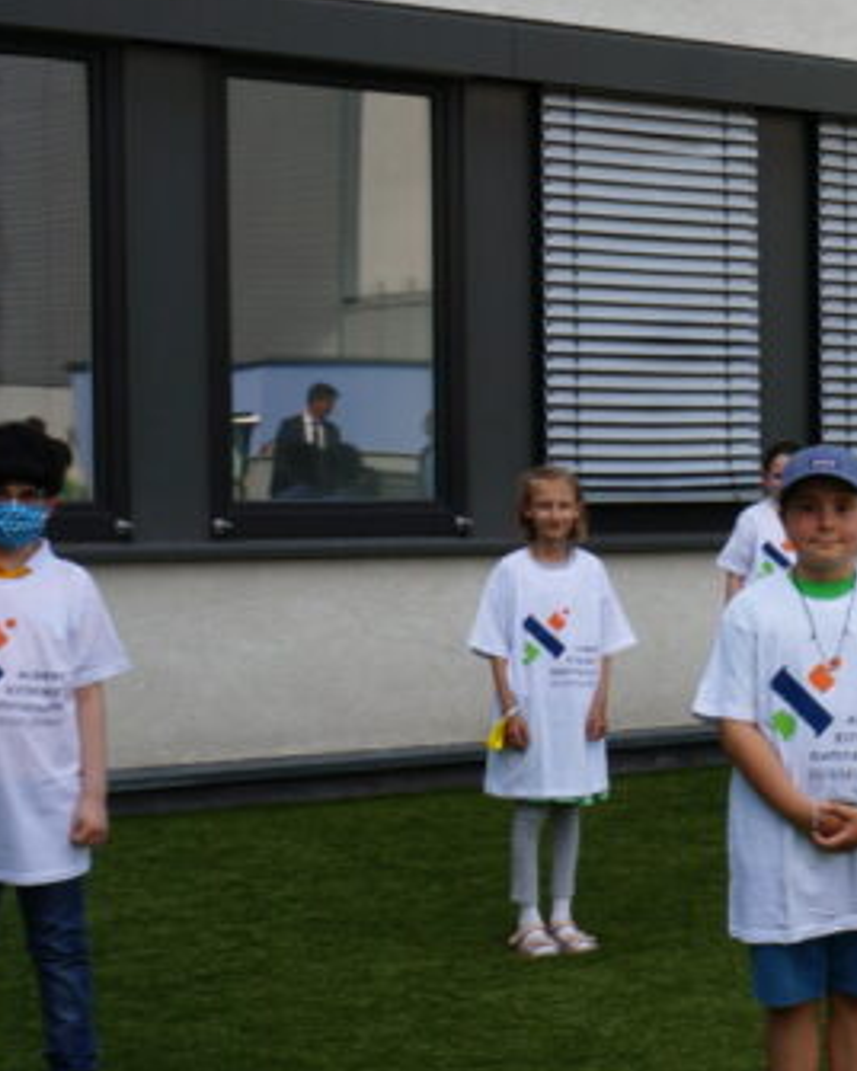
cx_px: 1346
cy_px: 607
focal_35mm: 90
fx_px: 2867
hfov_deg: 15.5
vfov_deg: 21.2
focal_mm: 21
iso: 100
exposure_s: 1/80
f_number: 9
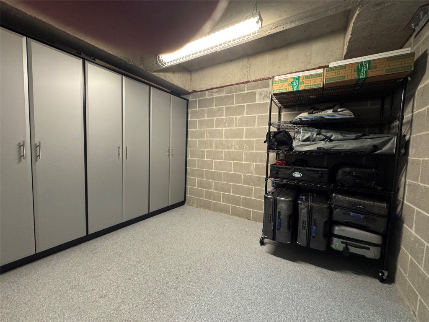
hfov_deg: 102.1
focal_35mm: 14
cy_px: 161
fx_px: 174
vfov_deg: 85.7
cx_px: 214
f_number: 2.2
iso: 500
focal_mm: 2.22
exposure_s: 1/60
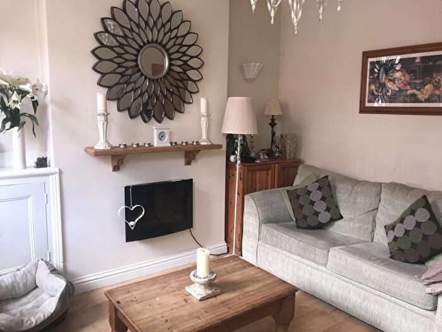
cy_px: 166
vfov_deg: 49.7
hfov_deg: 63.4
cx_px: 221
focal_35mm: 28
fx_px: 358
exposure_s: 1/33
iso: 25
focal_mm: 3.99
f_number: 1.8
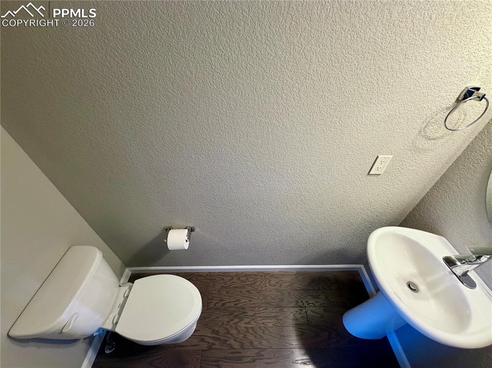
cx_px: 246
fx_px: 199
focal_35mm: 14
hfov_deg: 102.1
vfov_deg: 85.6
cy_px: 184
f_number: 2.2
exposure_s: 1/60
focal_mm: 2.22
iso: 250
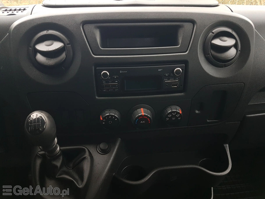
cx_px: 132
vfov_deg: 53.1
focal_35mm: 26
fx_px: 199
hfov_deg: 67.3
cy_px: 100
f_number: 1.7
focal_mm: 4.2
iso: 125
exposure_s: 1/50
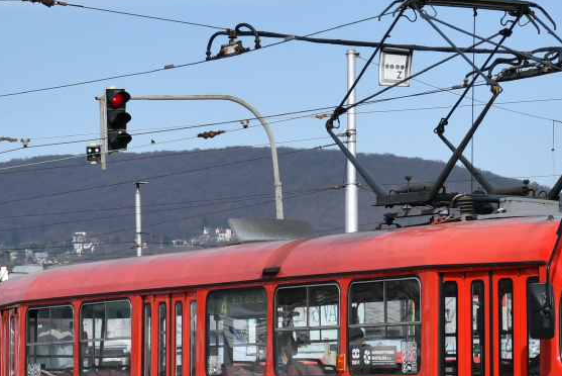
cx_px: 224
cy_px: 202
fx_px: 2843
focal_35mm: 182
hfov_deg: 11.3
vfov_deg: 7.6
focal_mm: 52
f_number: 5
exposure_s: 1/1667
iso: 200
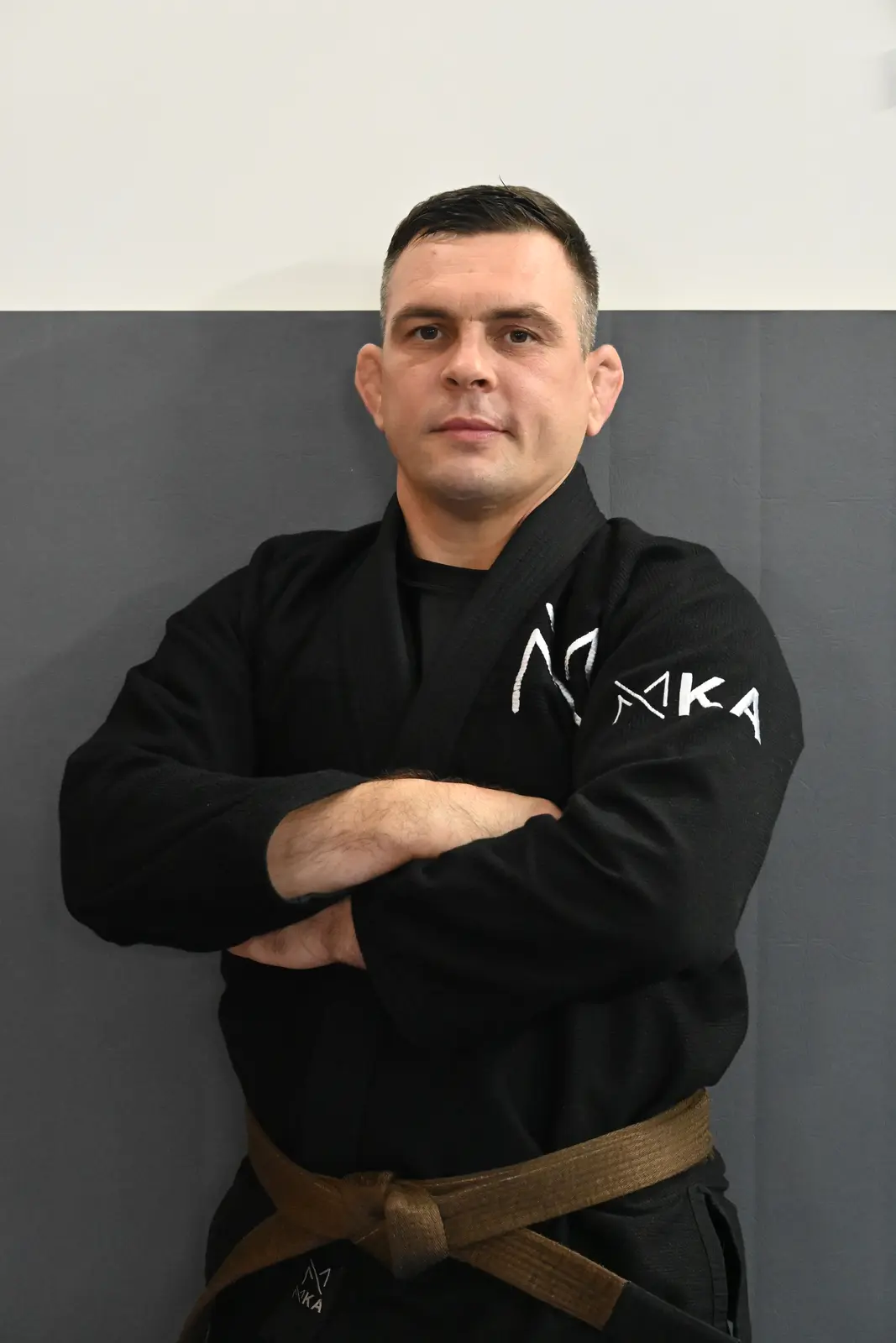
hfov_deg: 13.6
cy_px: 672
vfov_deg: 20.3
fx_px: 3751
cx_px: 448
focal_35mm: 100
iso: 6400
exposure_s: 1/50
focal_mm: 67
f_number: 6.3
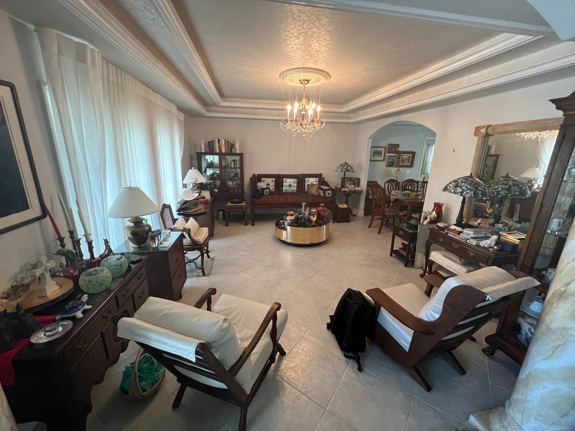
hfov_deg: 106.2
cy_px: 216
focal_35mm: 13
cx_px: 288
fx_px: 216
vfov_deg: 89.9
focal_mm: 1.57
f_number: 1.8
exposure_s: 1/60
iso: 400
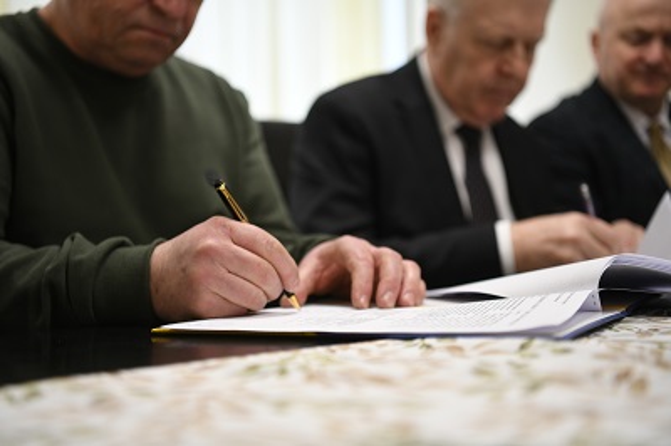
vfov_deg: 25.9
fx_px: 968
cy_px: 223
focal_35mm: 52
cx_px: 336
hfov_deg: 38.2
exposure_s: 1/100
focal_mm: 52
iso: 400
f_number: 2.8
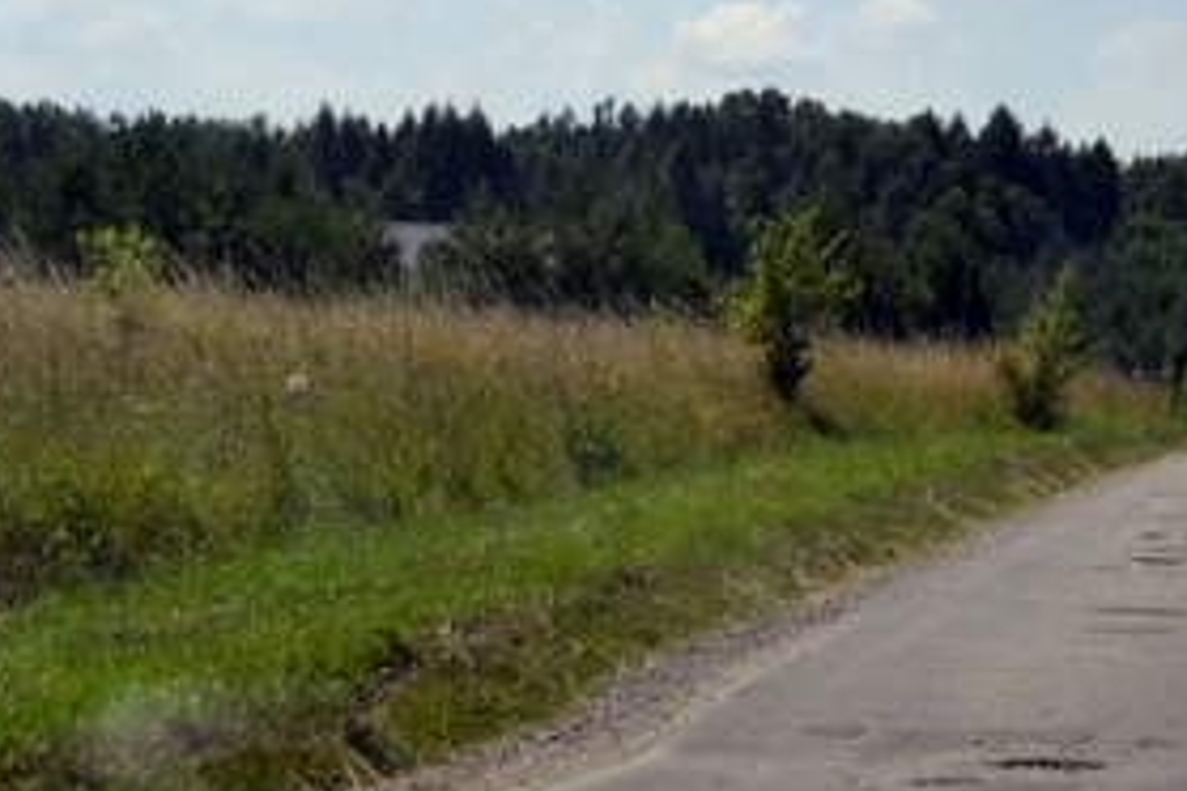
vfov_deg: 11.4
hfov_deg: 16.7
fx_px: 3923
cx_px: 1281
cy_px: 53
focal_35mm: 119
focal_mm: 28
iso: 400
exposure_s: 1/1600
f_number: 6.3
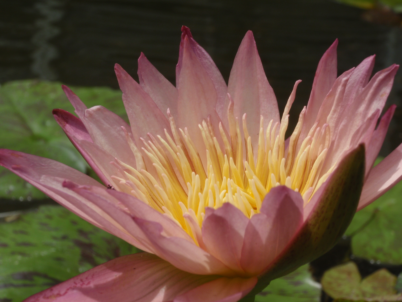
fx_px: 1185
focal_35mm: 102
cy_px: 151
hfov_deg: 19.3
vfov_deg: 14.5
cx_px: 201
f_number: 6.3
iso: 64
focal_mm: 18.2
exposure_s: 1/400
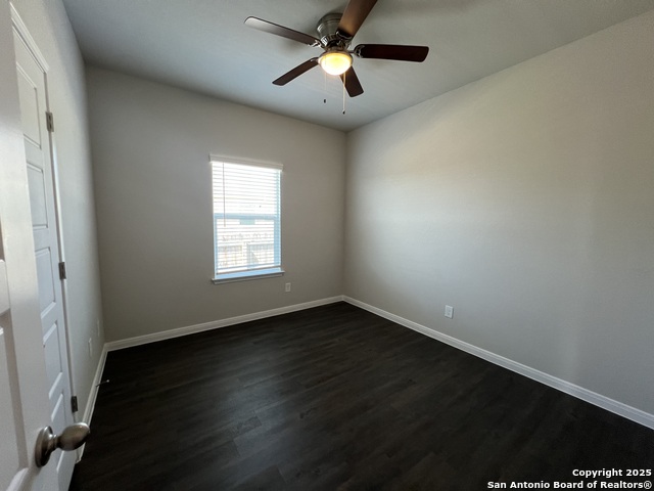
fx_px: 246
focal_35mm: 13
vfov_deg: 89.9
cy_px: 246
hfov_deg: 106.2
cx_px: 327
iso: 200
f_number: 1.8
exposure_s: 1/120
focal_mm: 1.57
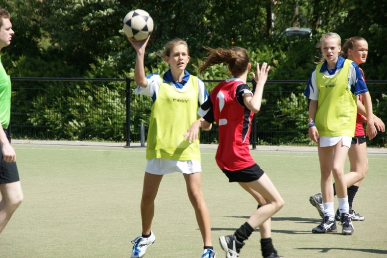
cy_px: 129
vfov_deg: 5.1
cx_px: 194
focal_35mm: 270
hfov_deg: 7.6
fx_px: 2901
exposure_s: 1/400
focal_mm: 180
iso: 200
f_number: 9
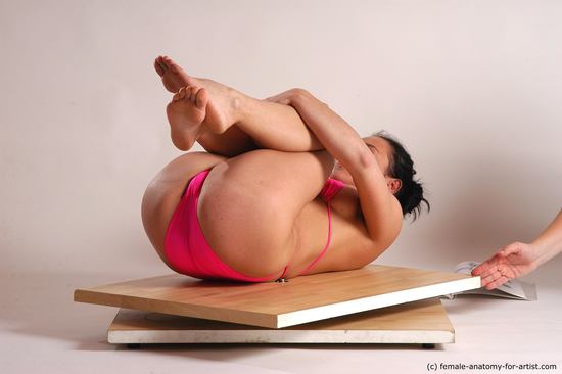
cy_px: 187
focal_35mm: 128
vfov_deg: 10.7
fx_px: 1989
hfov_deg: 16.1
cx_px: 281
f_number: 9
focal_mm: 85
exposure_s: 1/160
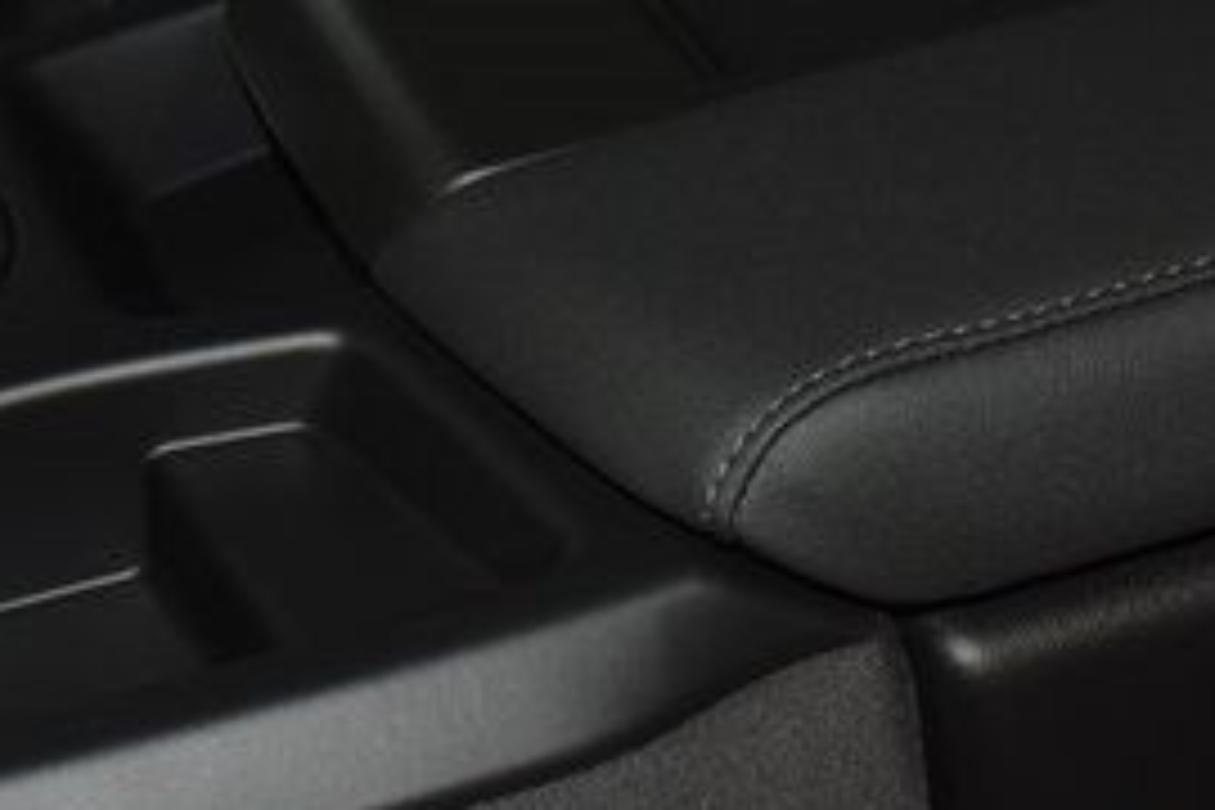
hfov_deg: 19.8
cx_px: 680
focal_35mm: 103
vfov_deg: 13.3
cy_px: 385
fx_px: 3482
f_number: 3.8
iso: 1100
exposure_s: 1/125
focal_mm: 29
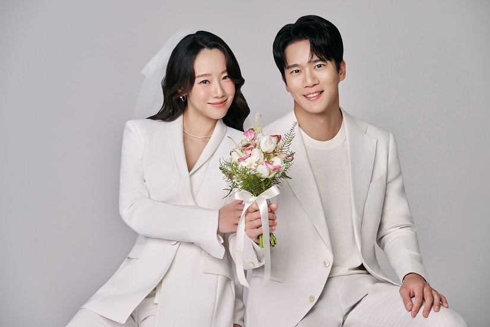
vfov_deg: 10.2
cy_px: 164
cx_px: 245
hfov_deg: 15.2
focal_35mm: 135
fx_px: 1837
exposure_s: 1/125
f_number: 8
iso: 400
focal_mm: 135
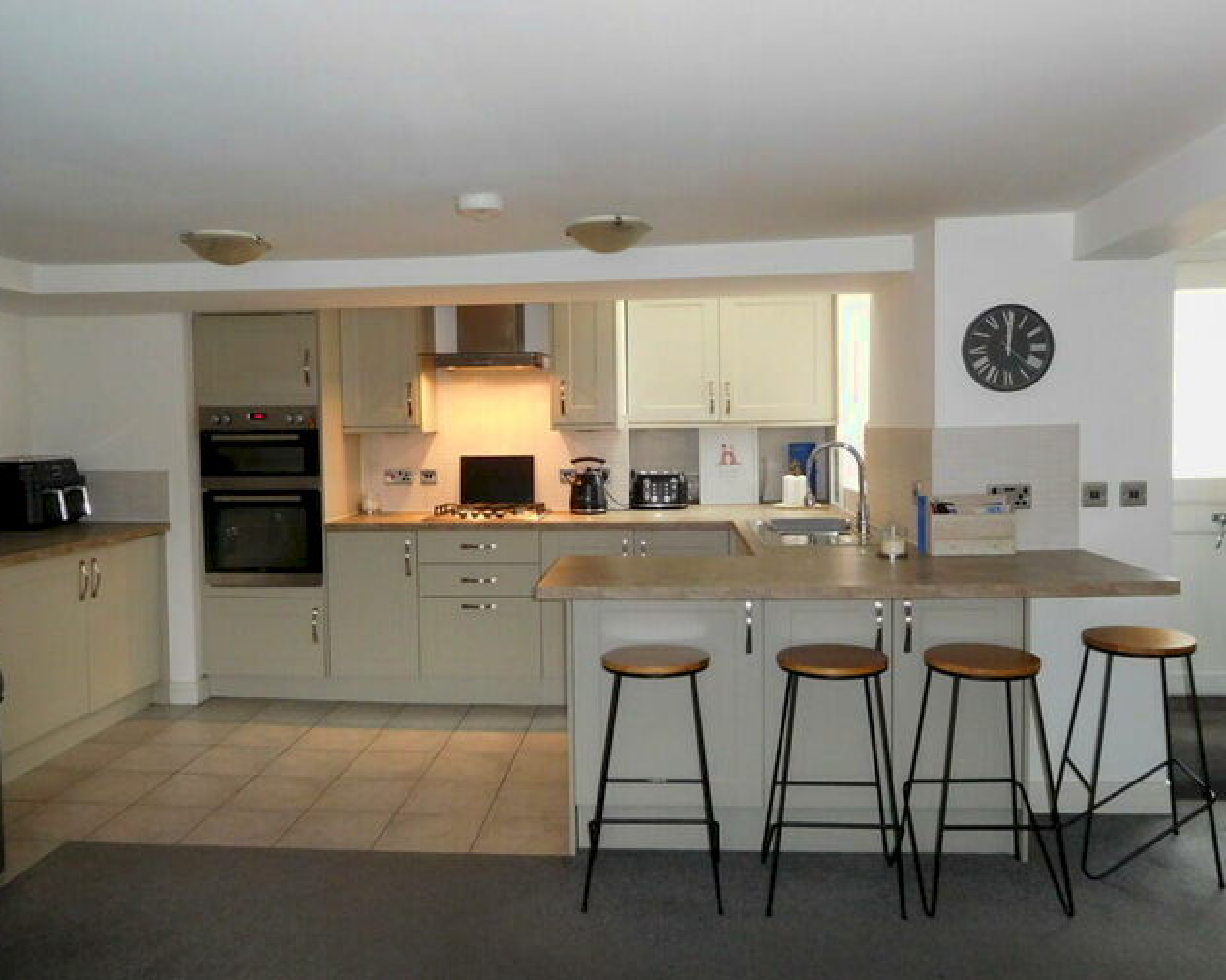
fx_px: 979
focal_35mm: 27
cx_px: 602
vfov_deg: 53.2
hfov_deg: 64.1
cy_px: 477
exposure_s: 1/30
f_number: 3.4
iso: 500
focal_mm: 4.5
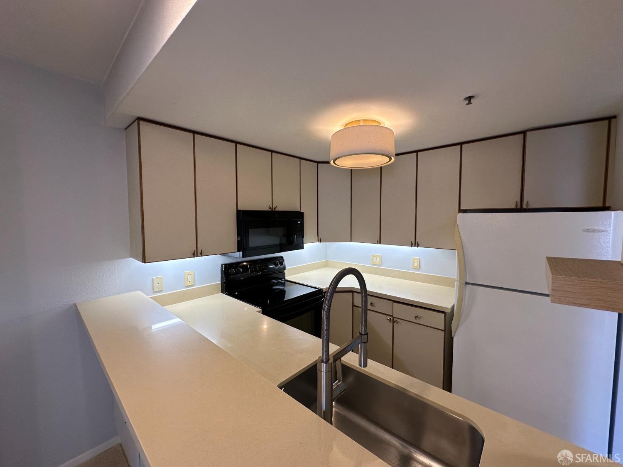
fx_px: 252
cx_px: 312
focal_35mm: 14
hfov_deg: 102.1
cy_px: 234
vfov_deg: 85.7
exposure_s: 1/120
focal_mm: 2.22
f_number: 2.2
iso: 160
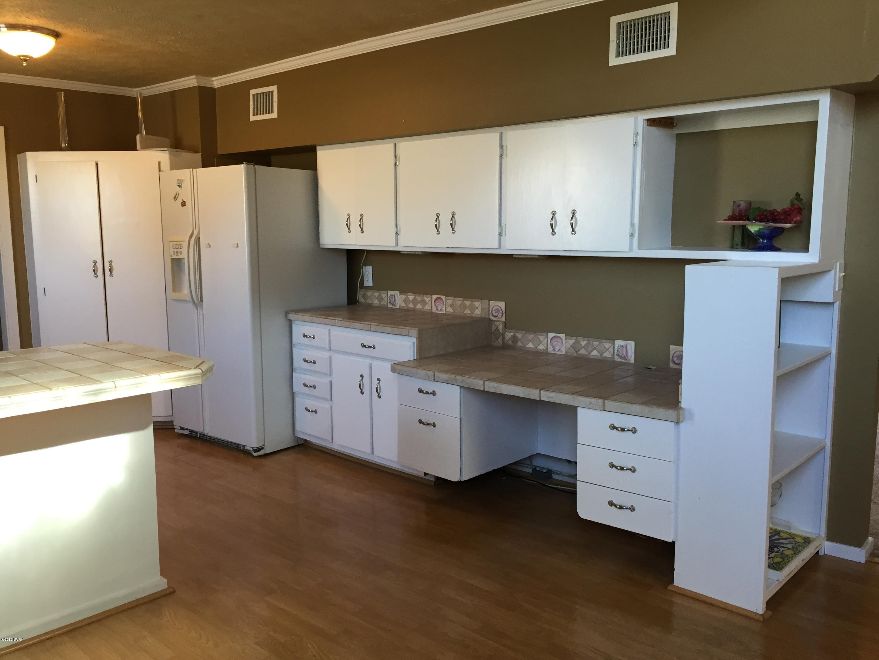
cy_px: 330
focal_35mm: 29
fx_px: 736
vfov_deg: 48.2
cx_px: 440
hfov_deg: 61.7
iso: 50
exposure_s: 1/33
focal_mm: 4.15
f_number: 2.2
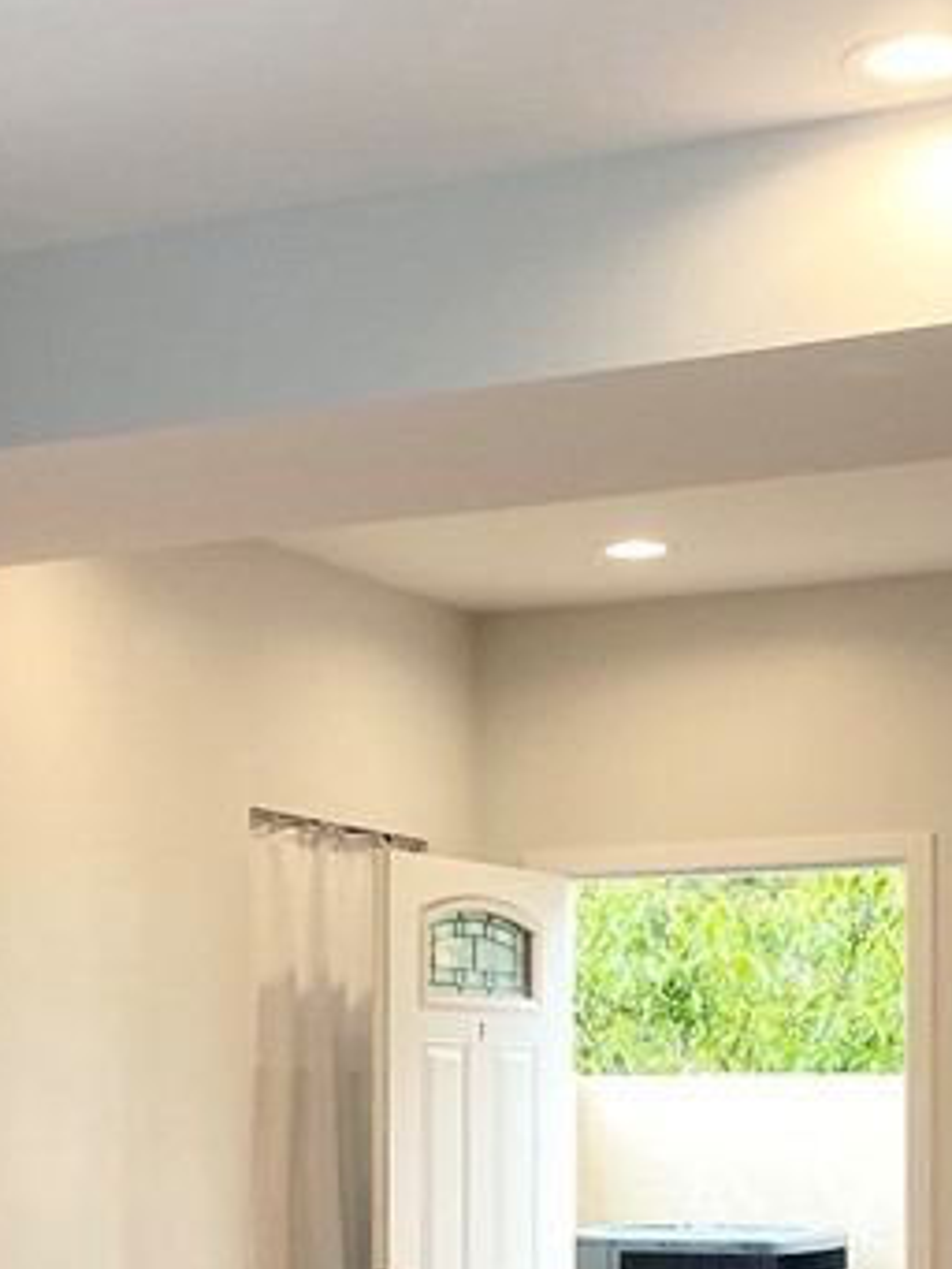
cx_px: 249
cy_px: 1340
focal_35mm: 78
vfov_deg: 23.7
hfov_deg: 18.8
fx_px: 2858
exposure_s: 1/120
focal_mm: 4.25
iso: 64
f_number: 1.8
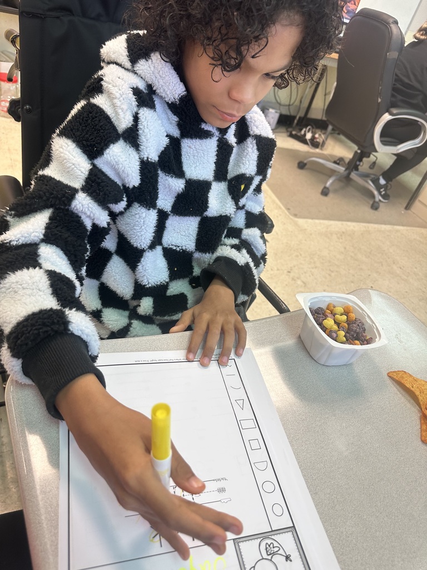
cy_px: 285
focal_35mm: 24
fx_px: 395
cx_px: 214
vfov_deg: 71.6
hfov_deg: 56.8
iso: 100
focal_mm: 6.86
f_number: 1.78
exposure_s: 1/62
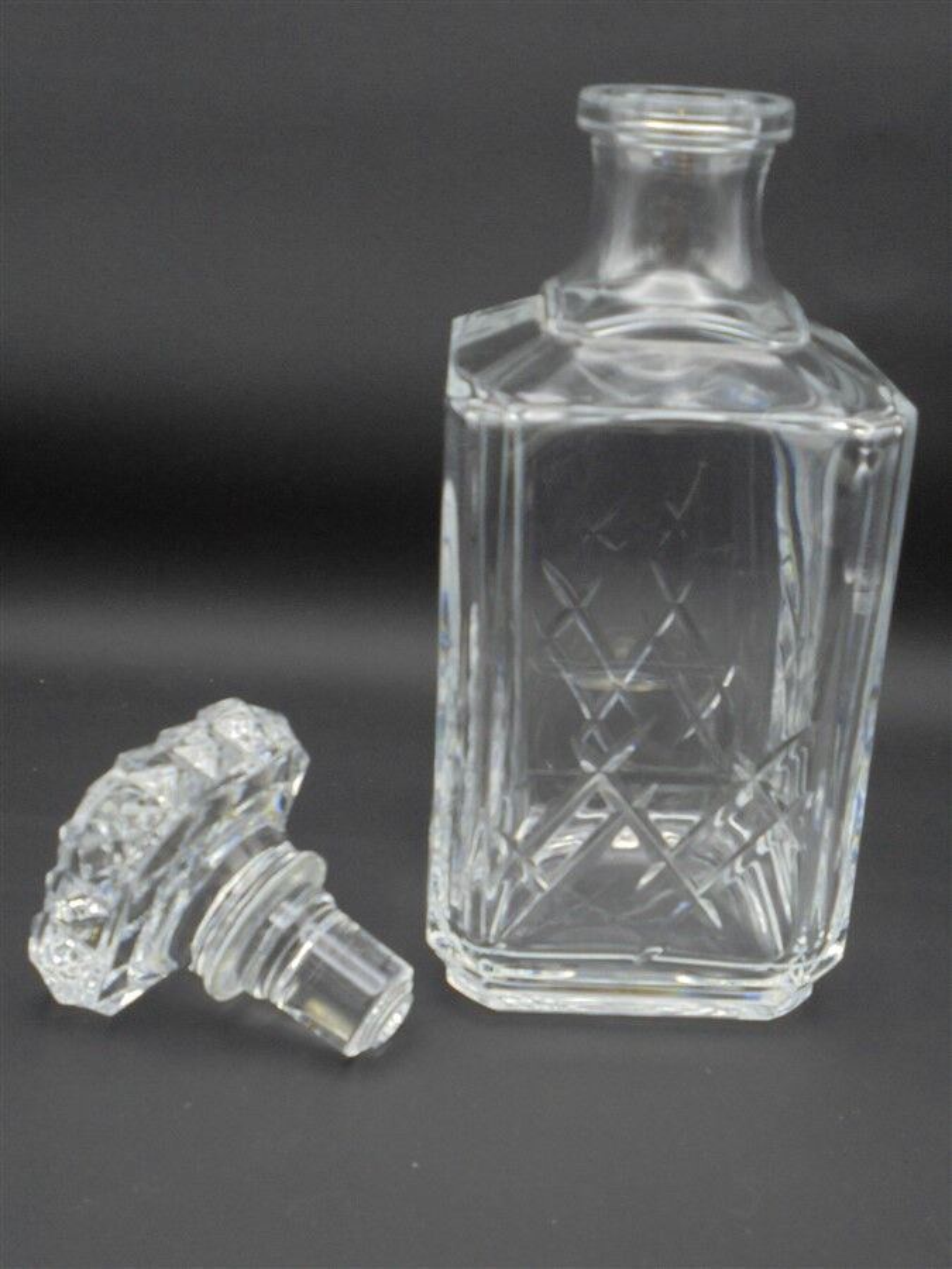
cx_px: 476
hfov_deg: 33.6
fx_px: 1577
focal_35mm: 43
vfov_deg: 43.9
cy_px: 634
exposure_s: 1/30
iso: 250
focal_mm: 7.8
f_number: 4.5
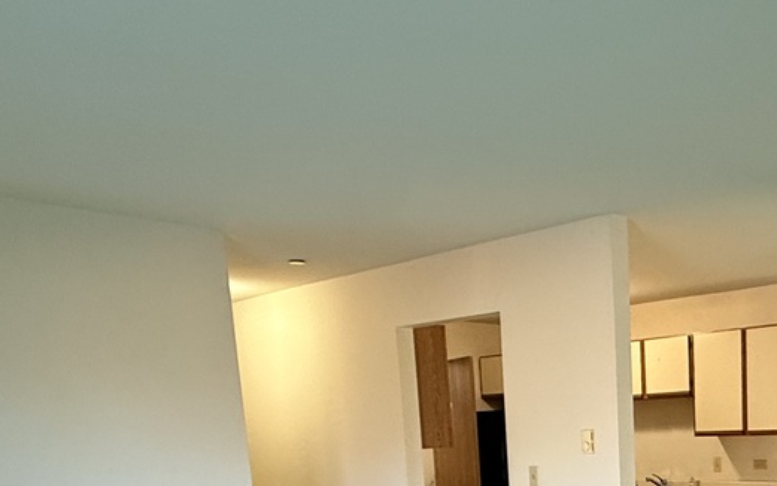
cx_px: 626
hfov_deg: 45.6
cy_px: 577
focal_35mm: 41
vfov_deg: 27.6
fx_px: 868
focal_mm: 2.22
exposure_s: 1/60
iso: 320
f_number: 2.2
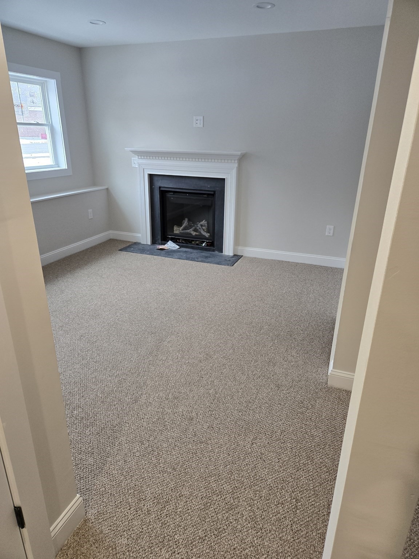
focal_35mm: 23
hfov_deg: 58.9
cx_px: 210
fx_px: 371
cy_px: 280
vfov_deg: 73.9
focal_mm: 5.4
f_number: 1.8
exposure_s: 1/120
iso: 200
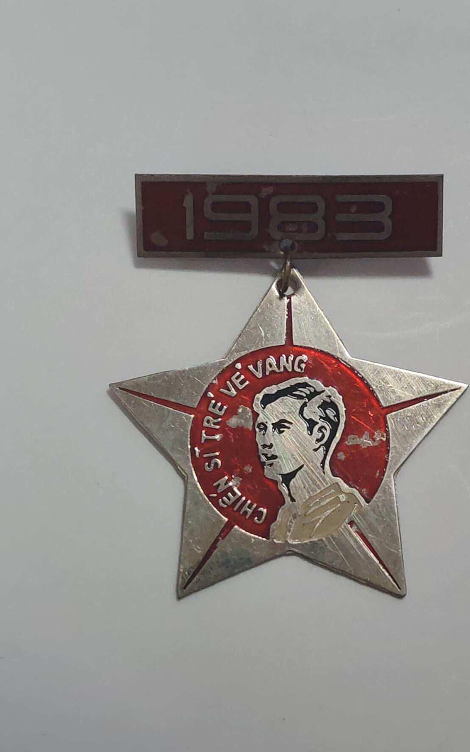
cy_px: 377
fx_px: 1496
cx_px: 279
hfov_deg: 17.8
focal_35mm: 73
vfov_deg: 28.2
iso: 500
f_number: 1.95
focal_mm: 5.52
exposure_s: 1/33
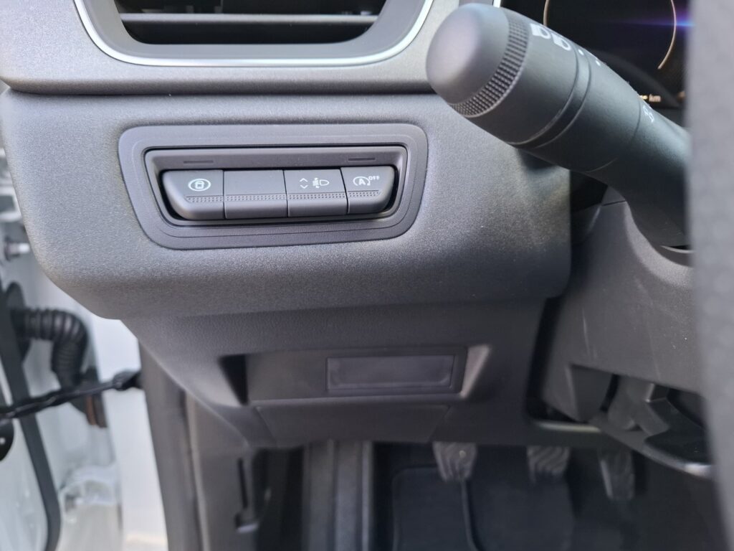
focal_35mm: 23
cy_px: 276
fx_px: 488
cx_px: 367
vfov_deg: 58.9
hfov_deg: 73.9
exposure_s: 1/100
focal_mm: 5.54
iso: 250
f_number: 1.8
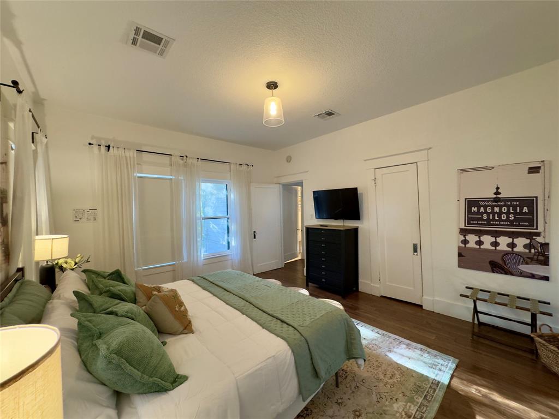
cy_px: 210
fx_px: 226
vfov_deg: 85.7
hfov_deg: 102.1
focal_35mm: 14
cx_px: 280
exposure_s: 1/120
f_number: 2.2
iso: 250
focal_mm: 2.22
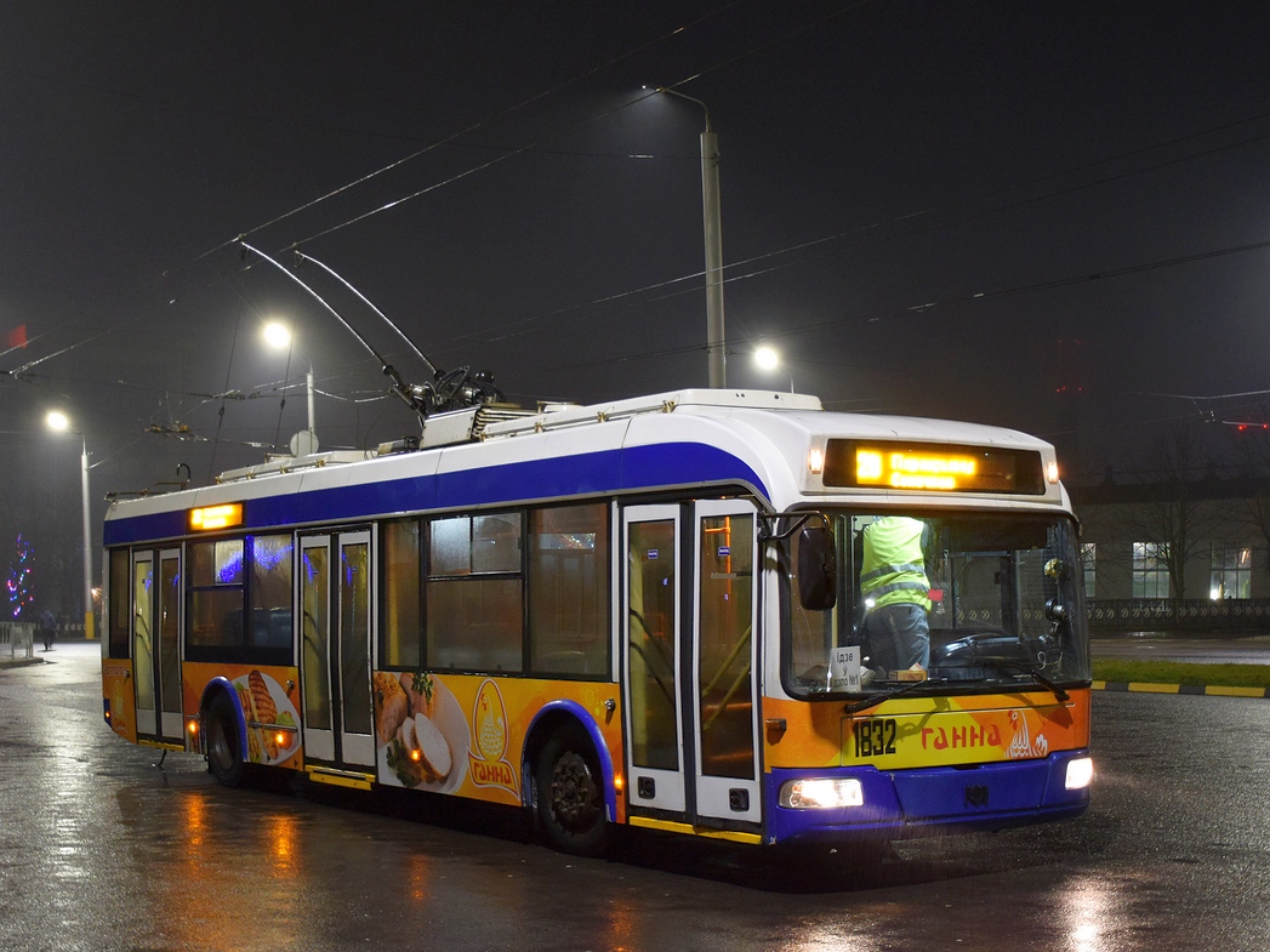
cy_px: 479
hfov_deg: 42.5
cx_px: 616
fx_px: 1634
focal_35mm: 45
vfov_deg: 32.5
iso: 1000
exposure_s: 1/13
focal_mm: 27
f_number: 4
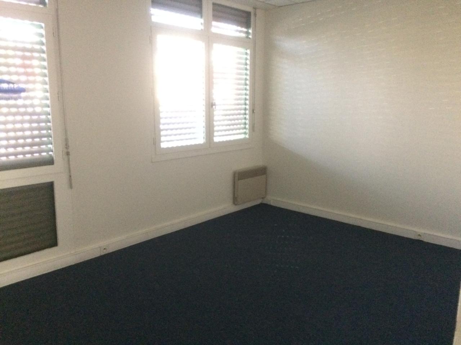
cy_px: 172
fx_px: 386
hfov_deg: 61.7
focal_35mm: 29
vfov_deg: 48.2
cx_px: 230
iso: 2000
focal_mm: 4.15
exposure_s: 1/17
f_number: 2.2
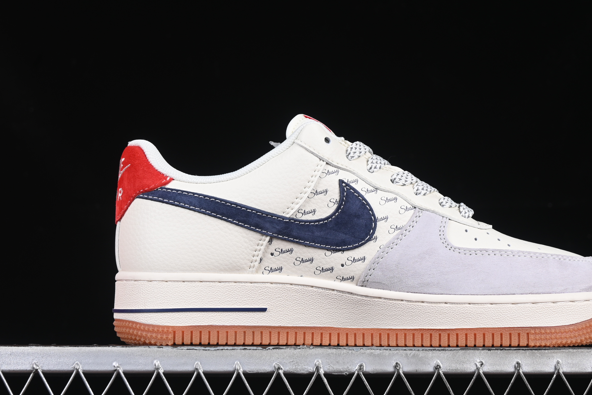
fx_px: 1496
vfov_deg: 15.0
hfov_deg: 22.3
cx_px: 355
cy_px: 198
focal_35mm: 91
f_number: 8
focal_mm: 50
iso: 160
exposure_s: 1/80
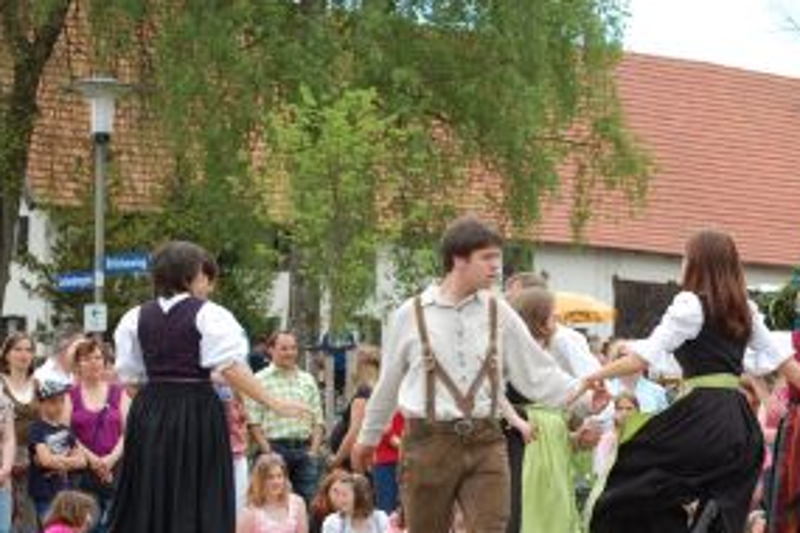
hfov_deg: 17.6
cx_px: 545
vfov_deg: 11.8
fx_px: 2571
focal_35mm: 116
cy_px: 367
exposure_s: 1/160
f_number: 6.3
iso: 200
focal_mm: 55
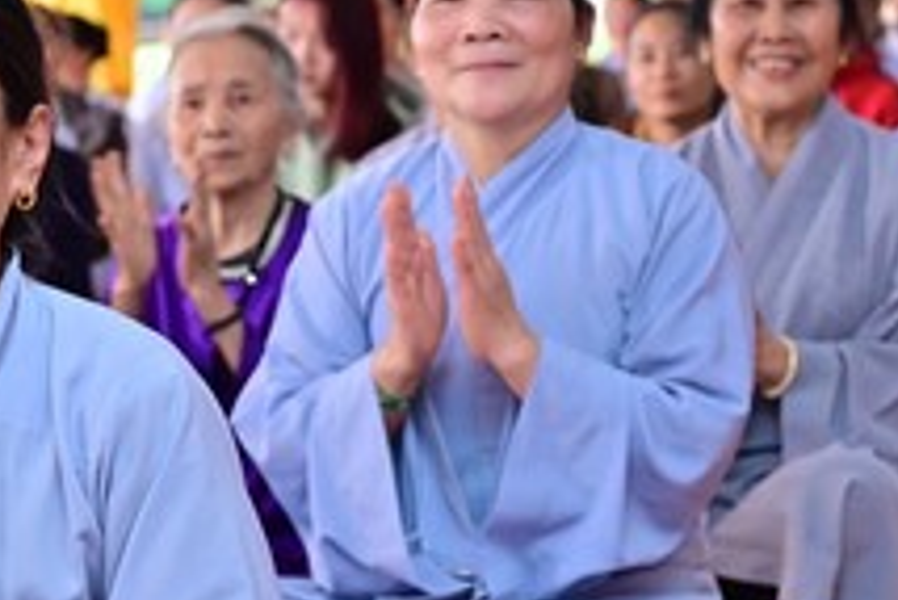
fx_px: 4168
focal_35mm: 167
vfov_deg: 8.2
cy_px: 545
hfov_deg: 12.3
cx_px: 256
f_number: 4.5
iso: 1000
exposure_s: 1/125
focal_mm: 55
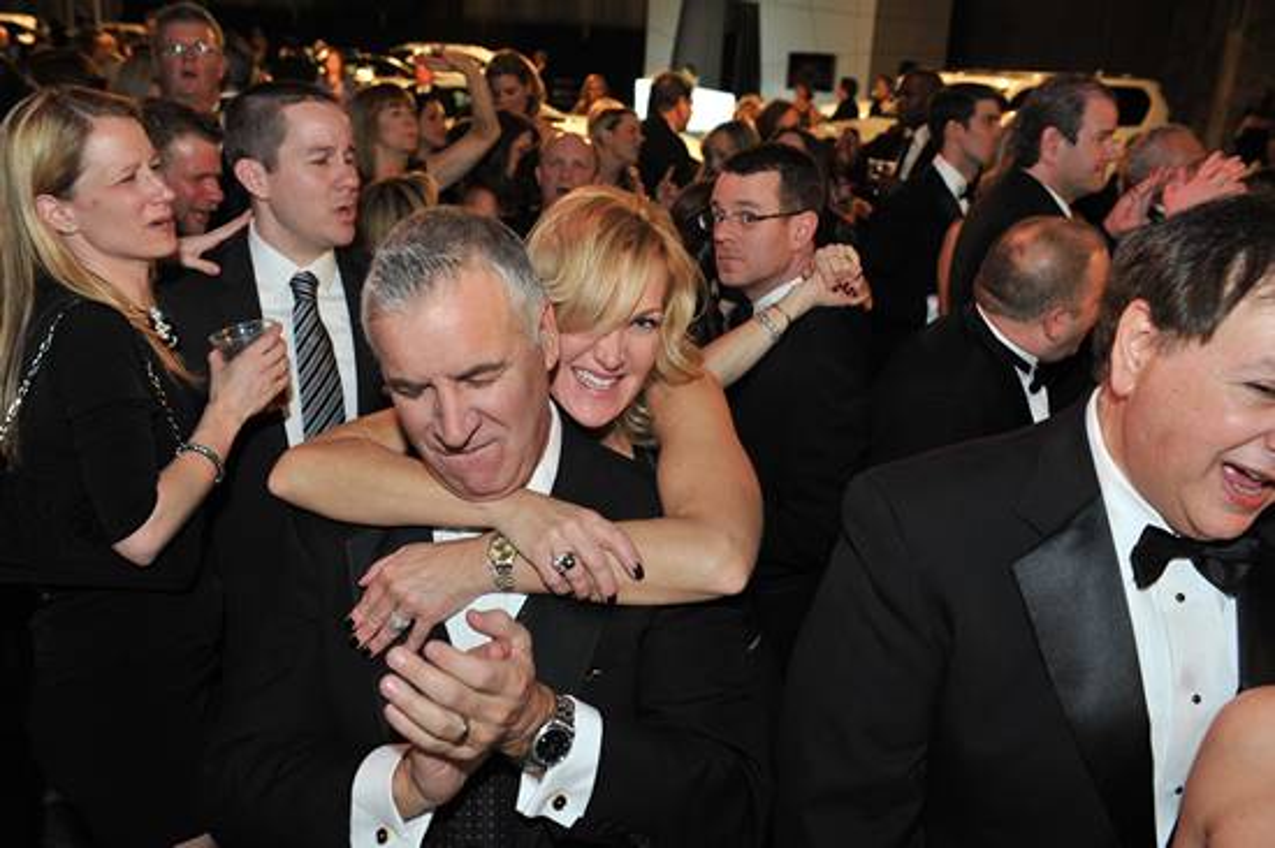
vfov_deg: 35.0
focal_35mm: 38
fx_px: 1345
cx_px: 638
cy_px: 424
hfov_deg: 50.7
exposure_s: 1/125
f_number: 5.6
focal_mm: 38
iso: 1250
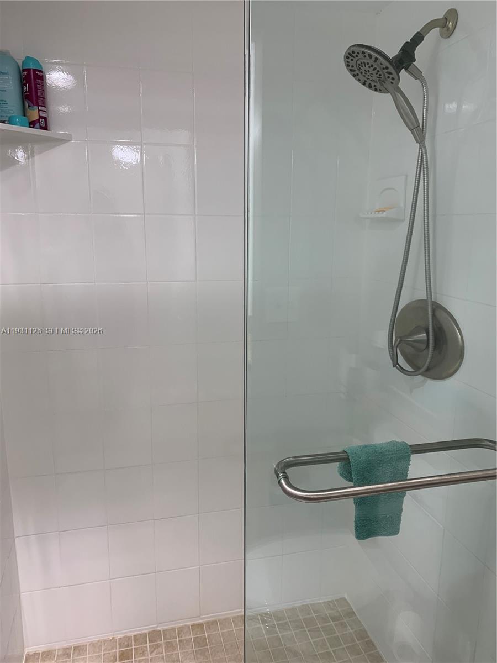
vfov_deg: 67.3
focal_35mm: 26
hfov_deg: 53.1
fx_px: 498
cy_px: 332
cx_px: 248
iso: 80
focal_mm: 4.25
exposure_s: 1/60
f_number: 1.8
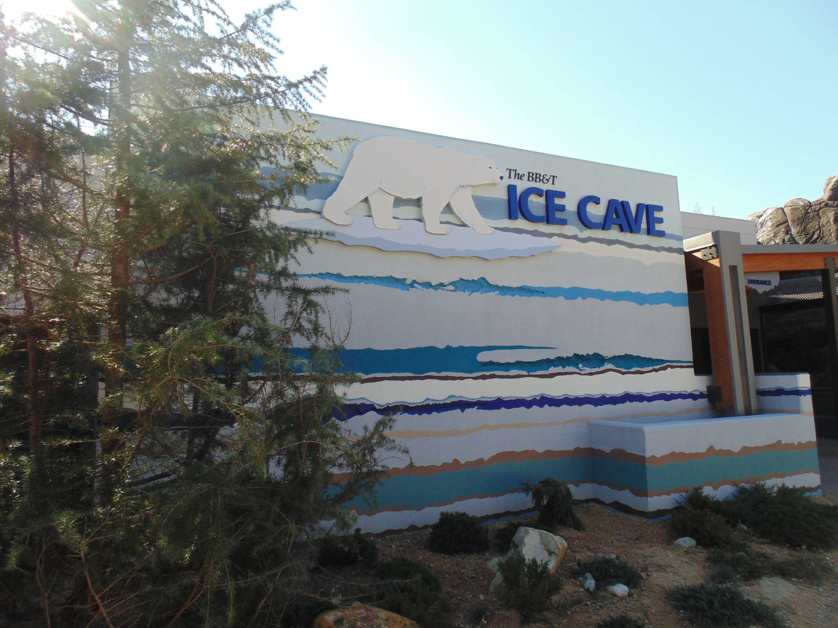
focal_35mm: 22
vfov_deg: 61.1
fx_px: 533
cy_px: 314
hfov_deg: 76.4
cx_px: 419
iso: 80
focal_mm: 4
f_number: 3.1
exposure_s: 1/400
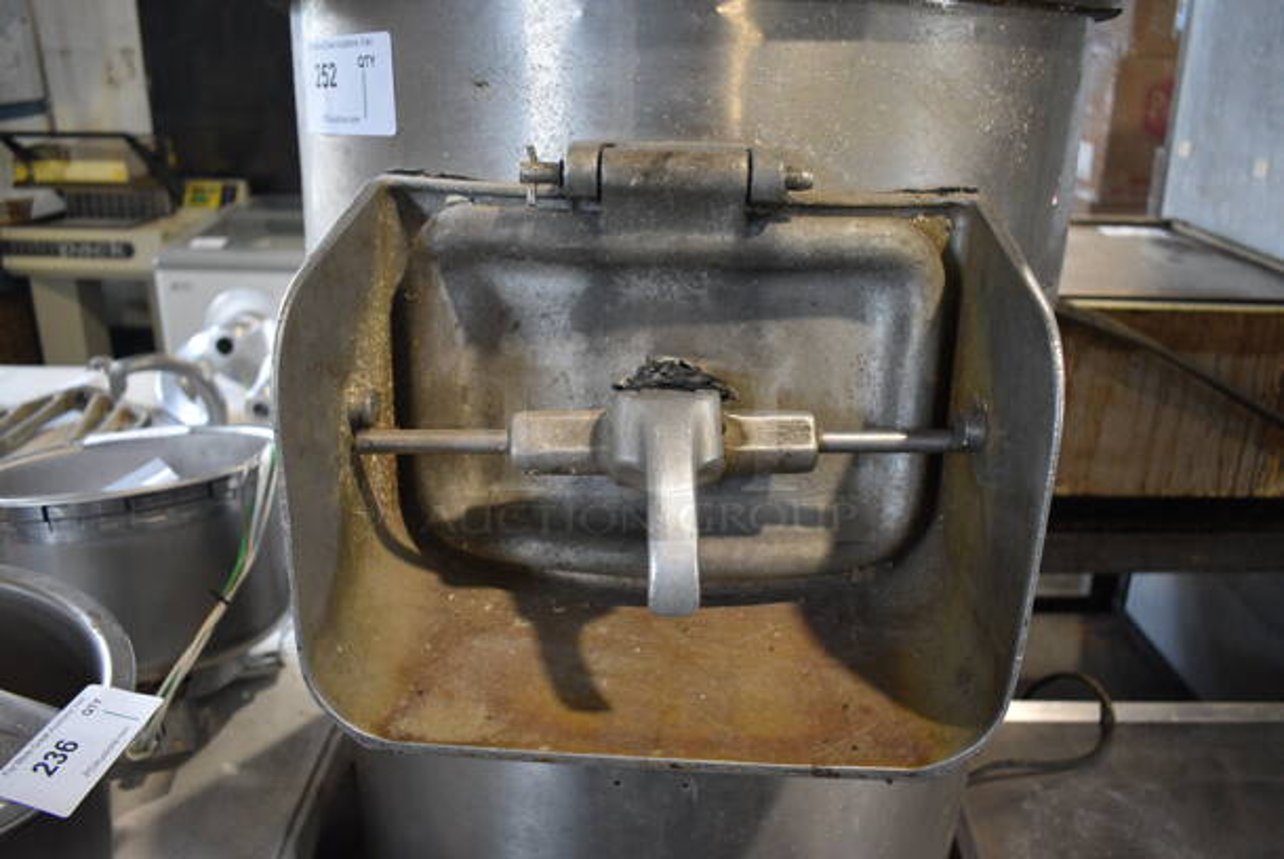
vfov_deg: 48.0
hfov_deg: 67.3
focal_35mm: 27
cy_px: 430
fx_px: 964
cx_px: 642
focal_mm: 18
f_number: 3.5
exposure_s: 1/125
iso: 1250
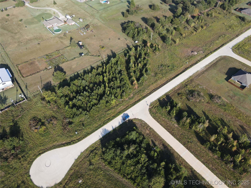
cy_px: 94
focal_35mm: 24
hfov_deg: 71.6
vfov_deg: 56.8
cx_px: 126
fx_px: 174
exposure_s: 1/320
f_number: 2.8
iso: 100
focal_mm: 4.5
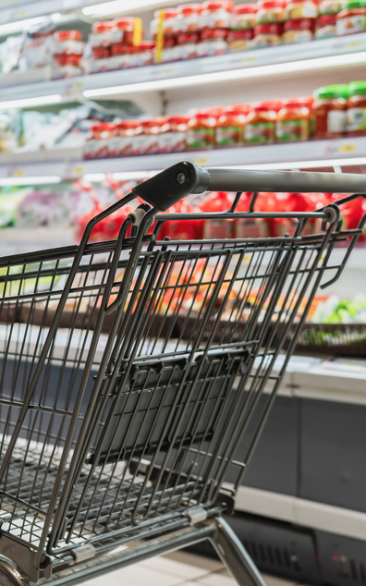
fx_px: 862
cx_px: -13
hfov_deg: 22.9
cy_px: 291
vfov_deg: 37.5
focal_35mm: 54
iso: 400
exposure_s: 1/320
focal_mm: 35
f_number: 2.8
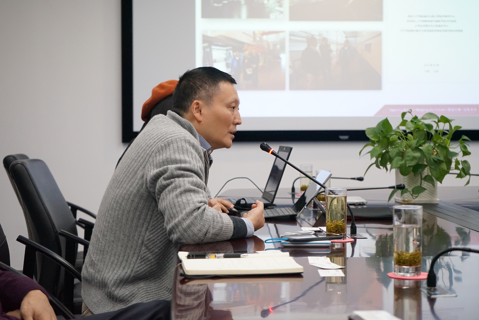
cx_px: 240
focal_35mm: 70
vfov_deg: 19.5
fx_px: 931
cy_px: 160
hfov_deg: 28.8
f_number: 5.6
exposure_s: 1/160
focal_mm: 70
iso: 4000
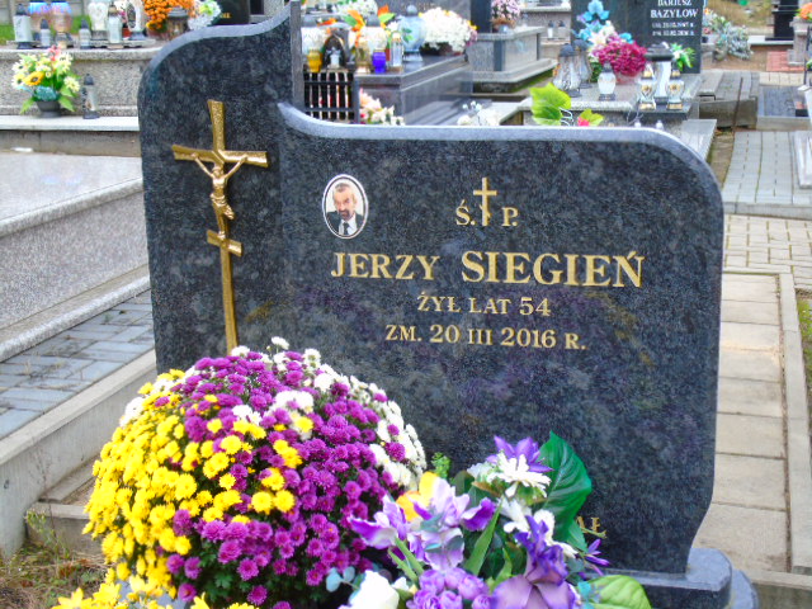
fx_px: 1267
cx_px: 406
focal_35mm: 54
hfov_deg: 35.5
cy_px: 304
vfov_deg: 27.0
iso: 100
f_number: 4.3
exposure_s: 1/30
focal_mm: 9.6
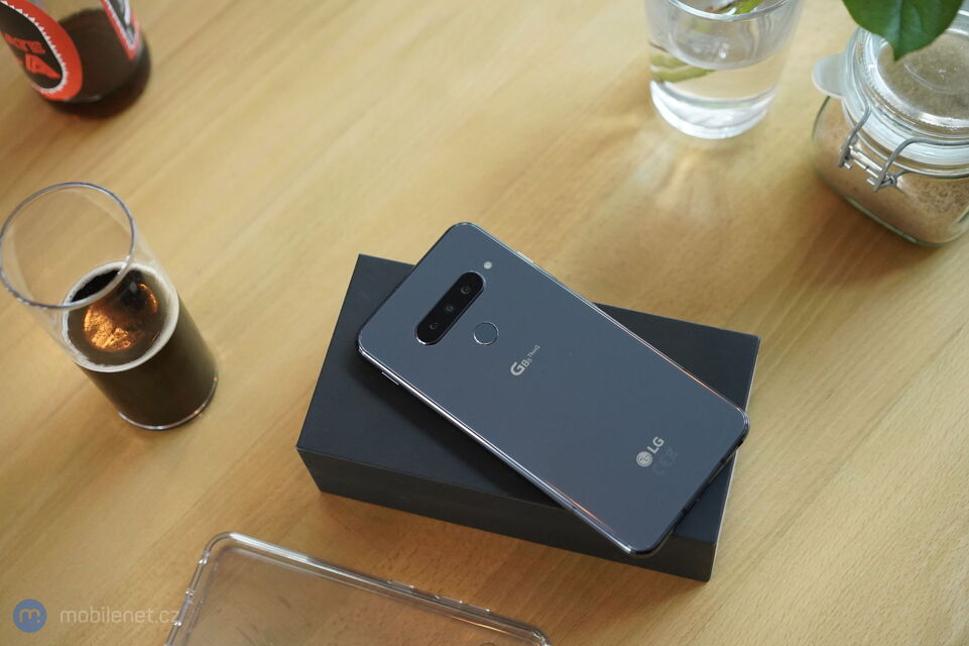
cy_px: 323
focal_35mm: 55
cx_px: 484
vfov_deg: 24.6
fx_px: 1480
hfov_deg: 36.3
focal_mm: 55
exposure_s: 1/800
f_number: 3.5
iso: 5000
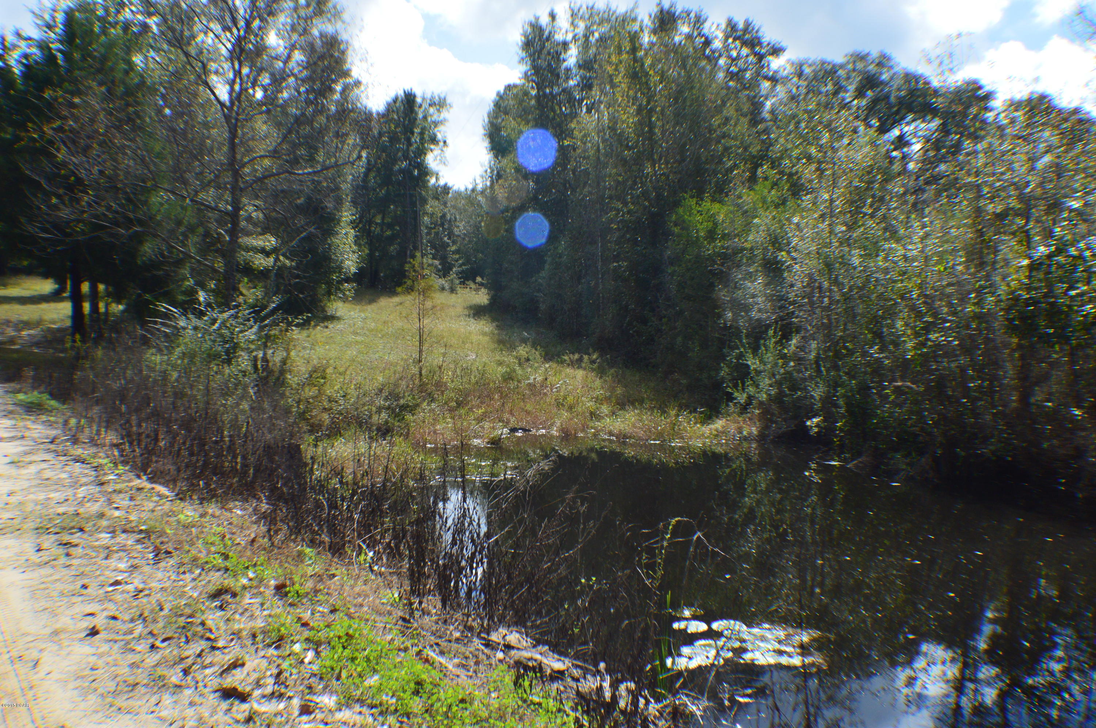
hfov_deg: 49.6
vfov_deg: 34.1
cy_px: 364
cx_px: 548
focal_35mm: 39
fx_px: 1186
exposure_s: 1/320
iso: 400
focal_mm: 26
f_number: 10
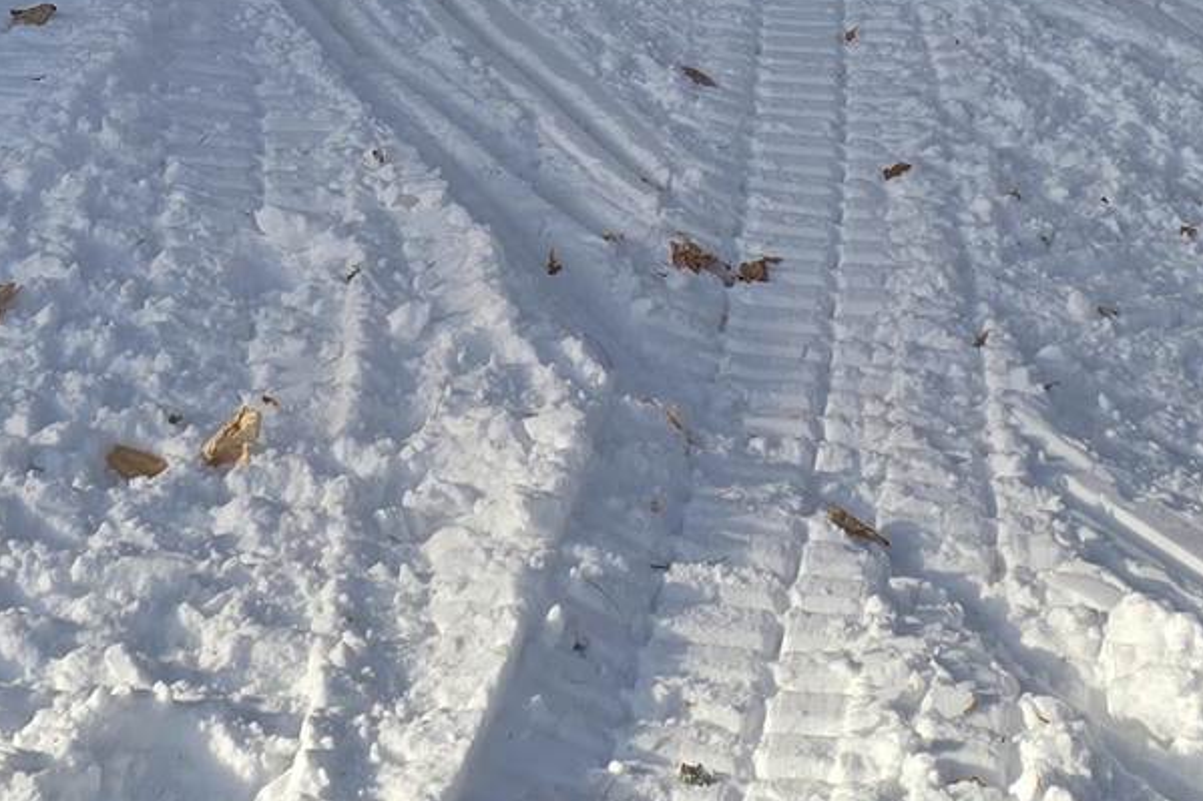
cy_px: -349
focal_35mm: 92
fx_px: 3073
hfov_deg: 22.1
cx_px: 506
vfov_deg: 14.0
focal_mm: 6.3
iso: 12
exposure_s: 1/262
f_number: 1.7
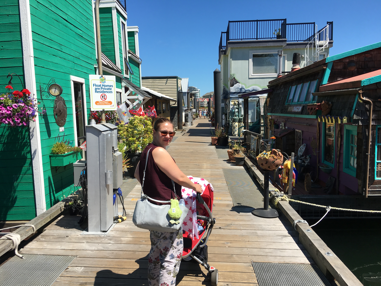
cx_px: 190
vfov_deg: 48.2
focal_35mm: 29
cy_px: 143
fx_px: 319
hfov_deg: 61.7
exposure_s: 1/1508
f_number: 2.2
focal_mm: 4.15
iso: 25
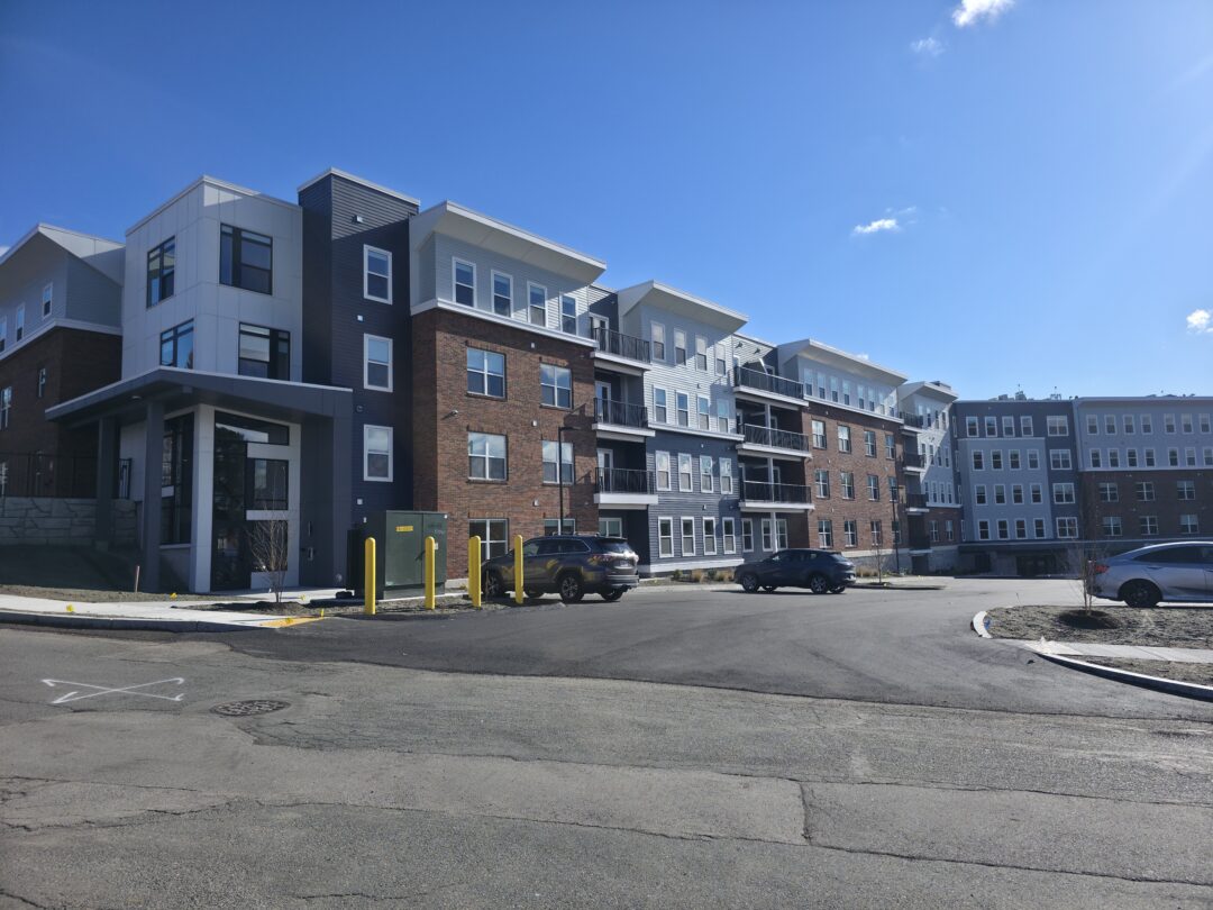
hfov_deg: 73.9
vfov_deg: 58.9
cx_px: 606
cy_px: 455
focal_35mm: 23
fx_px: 806
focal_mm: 6.3
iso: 50
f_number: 1.7
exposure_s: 1/3716
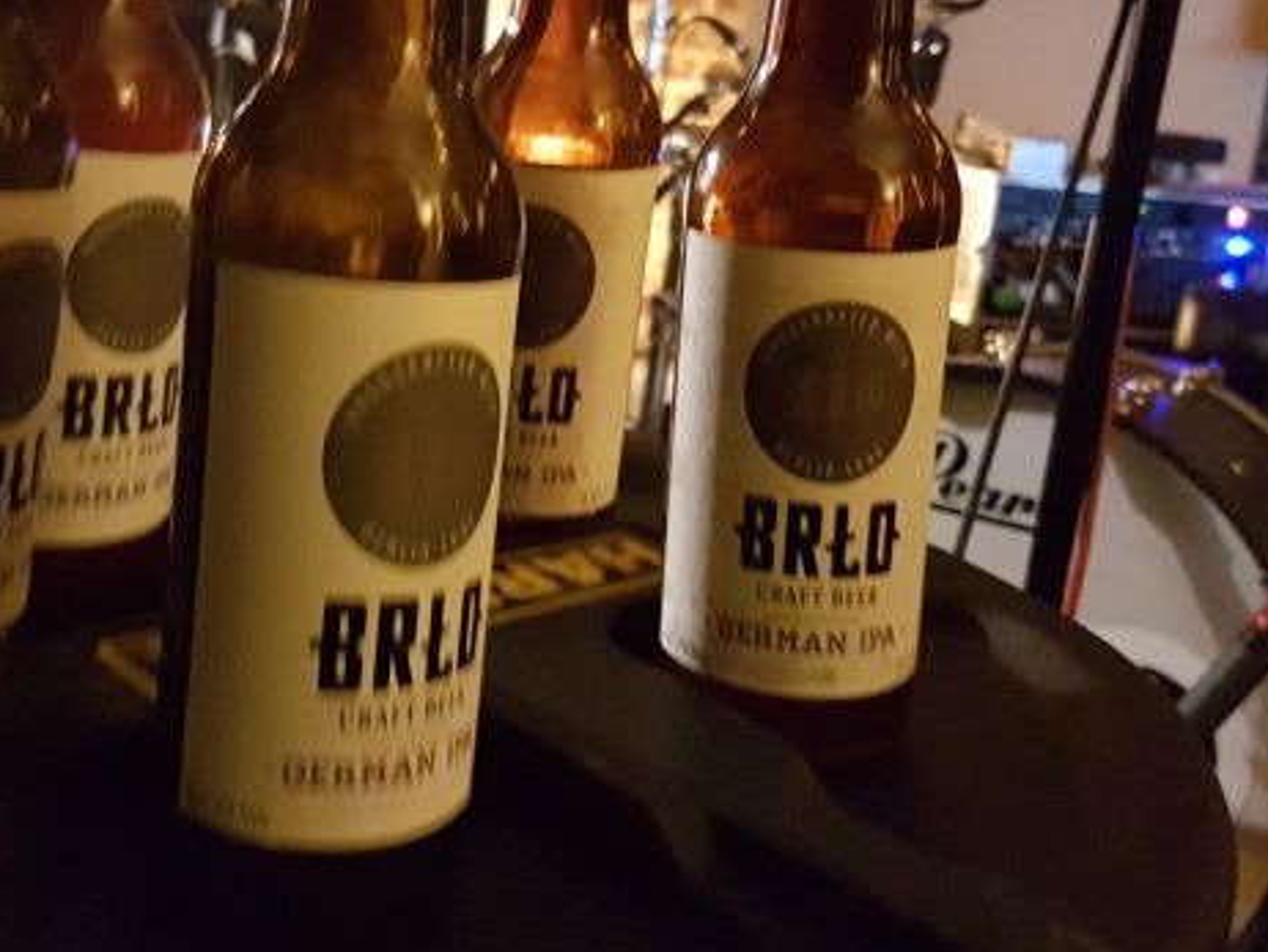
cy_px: 335
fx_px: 1649
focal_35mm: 45
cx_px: 519
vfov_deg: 32.0
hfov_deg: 41.9
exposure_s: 1/10
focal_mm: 4.2
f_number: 1.7
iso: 640
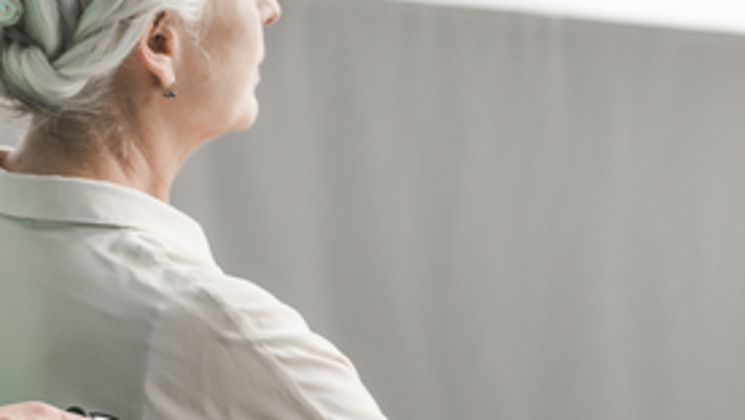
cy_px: 19
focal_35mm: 241
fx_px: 4762
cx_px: 168
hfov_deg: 8.9
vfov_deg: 5.0
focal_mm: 85
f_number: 2.8
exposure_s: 1/100
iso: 400
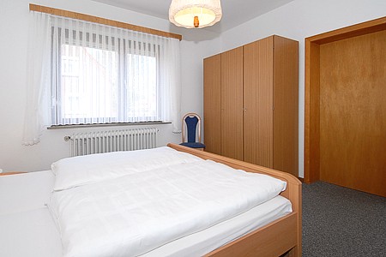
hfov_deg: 90.0
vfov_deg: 67.4
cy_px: 128
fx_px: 193
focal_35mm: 18
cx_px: 193
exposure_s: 1/80
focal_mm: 12
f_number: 9
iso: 400
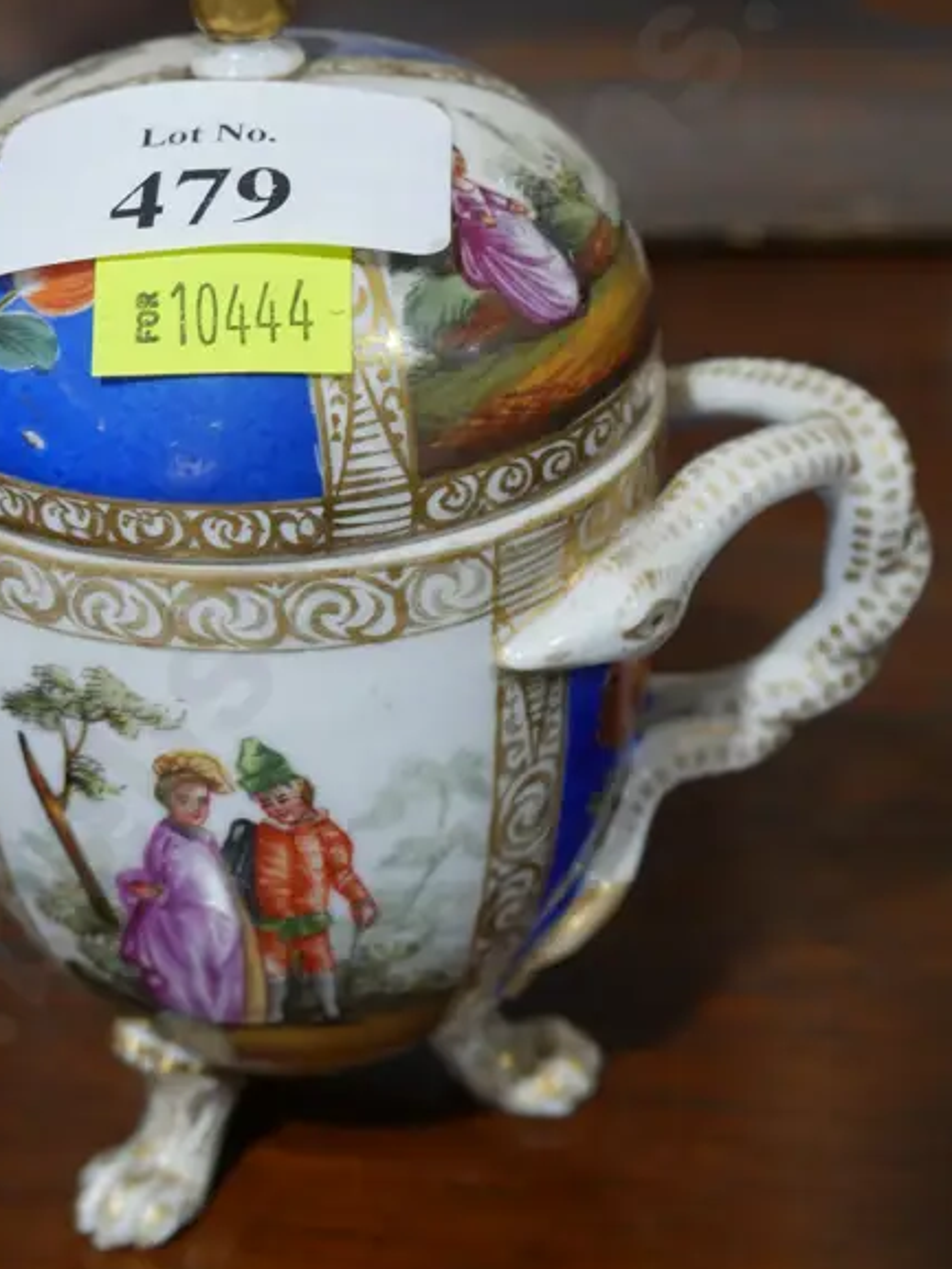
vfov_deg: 27.3
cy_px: 493
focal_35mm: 71
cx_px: 357
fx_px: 2603
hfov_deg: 20.7
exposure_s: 1/60
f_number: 4.4
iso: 400
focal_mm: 20
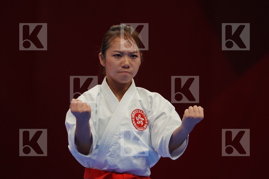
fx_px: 3138
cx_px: 134
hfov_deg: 4.9
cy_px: 90
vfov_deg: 3.3
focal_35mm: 420
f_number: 4
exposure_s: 1/500
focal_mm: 280
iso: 800
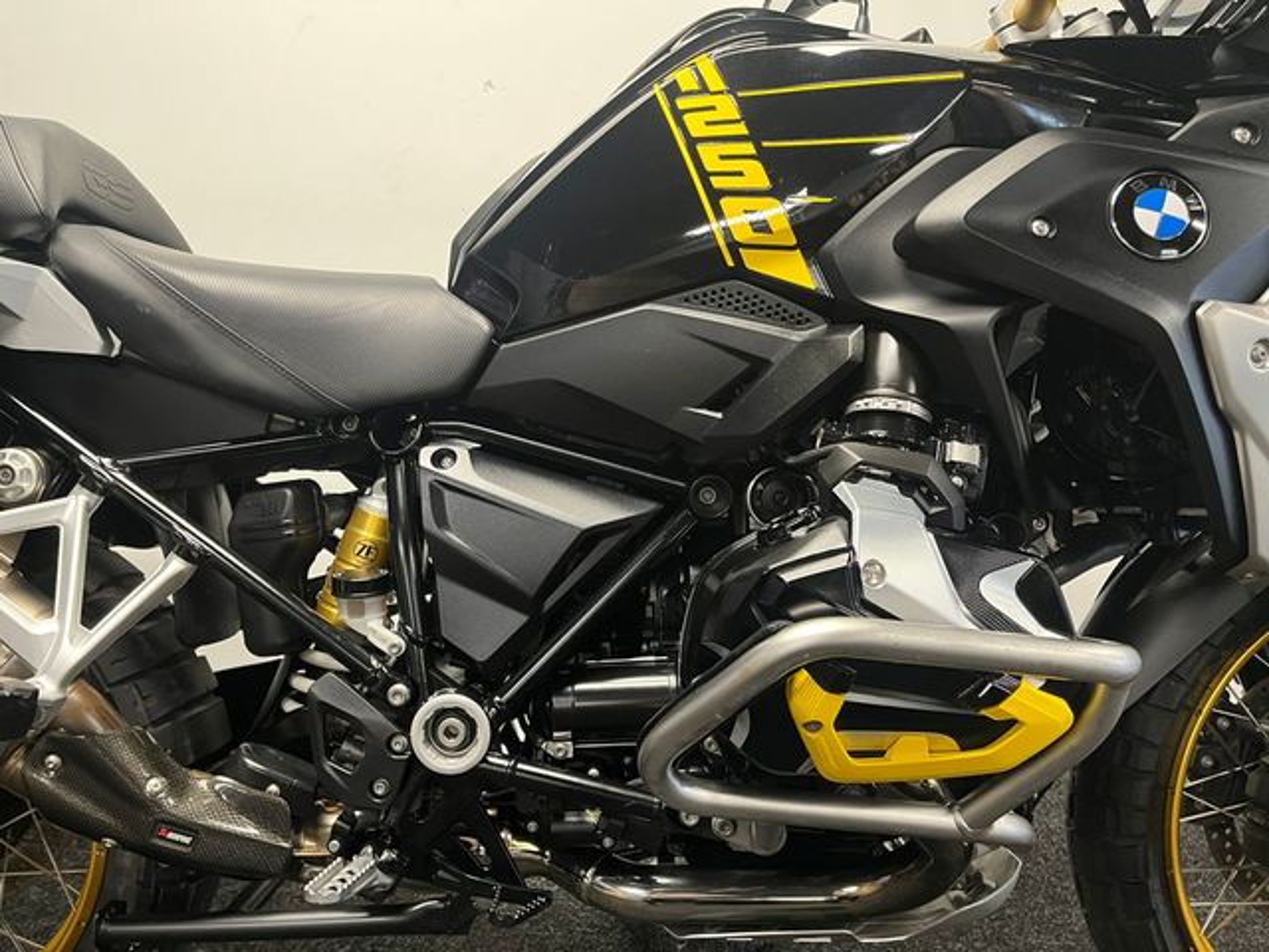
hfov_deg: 67.3
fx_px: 953
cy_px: 476
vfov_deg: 53.1
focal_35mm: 26
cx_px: 634
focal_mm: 5.1
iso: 400
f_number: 1.6
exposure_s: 1/50
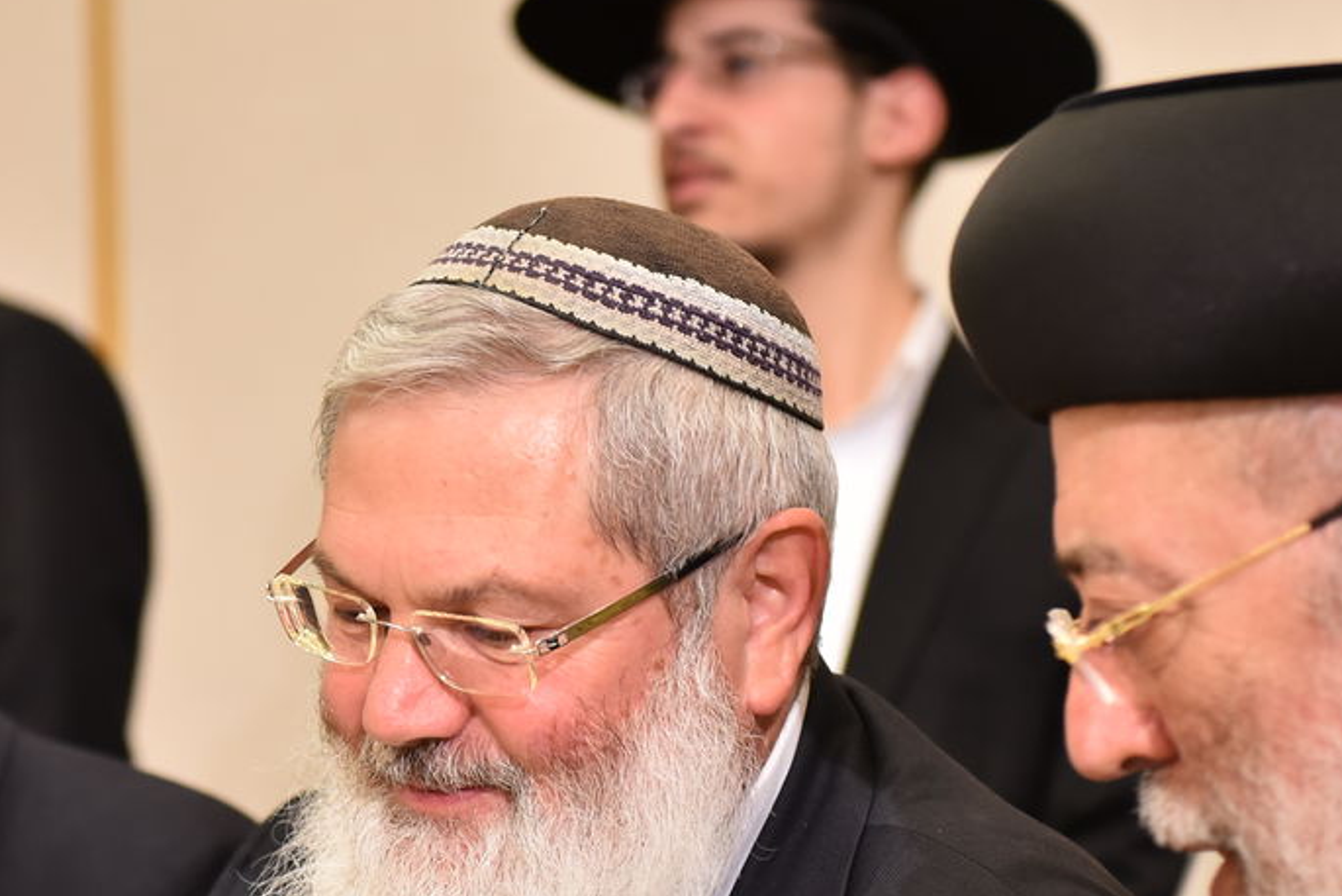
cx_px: 455
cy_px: 763
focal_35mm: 143
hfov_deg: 14.3
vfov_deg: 9.6
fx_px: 5332
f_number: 2.8
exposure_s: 1/100
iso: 2000
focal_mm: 70
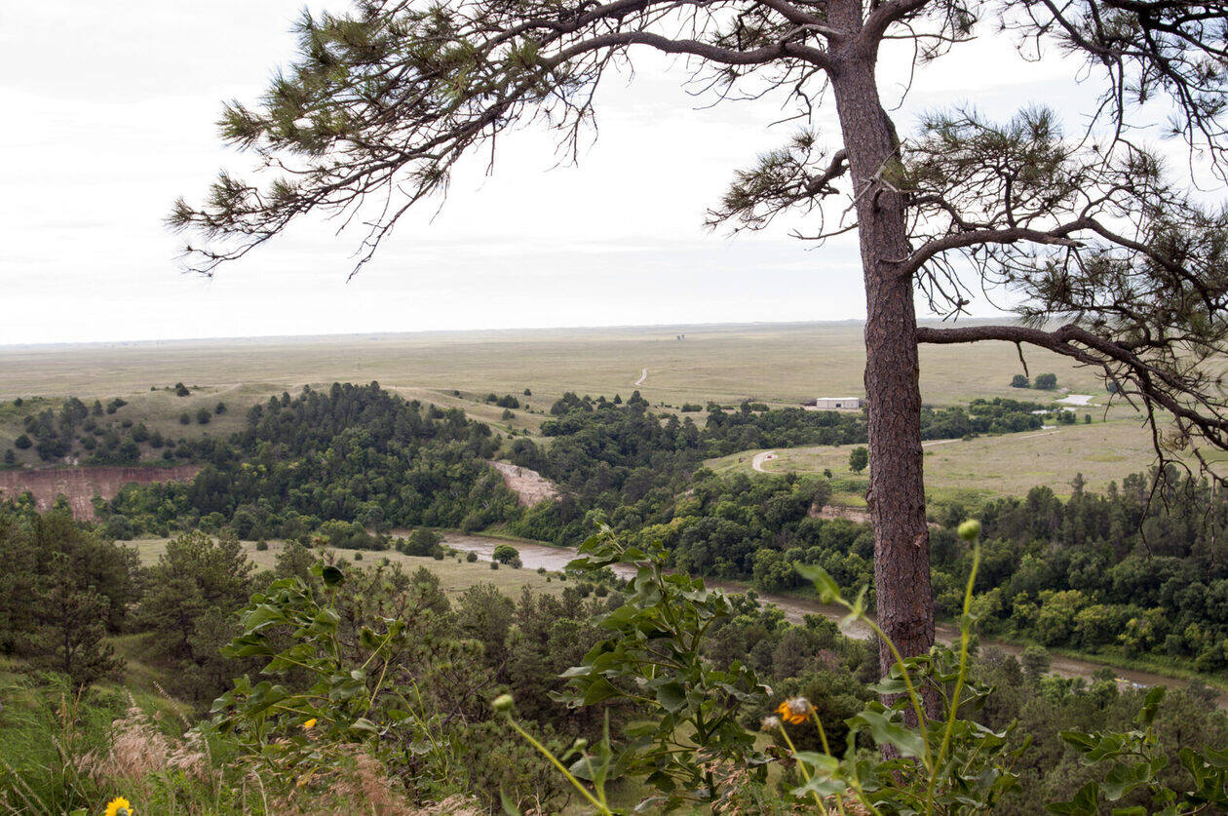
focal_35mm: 42
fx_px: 1431
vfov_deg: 31.8
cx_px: 614
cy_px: 408
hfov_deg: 46.4
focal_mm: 28
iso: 200
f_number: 8
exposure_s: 1/250
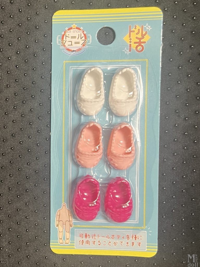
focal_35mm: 26
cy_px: 134
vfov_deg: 67.3
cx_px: 100
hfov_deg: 53.1
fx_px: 200
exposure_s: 1/33
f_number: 1.6
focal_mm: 5.1
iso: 400
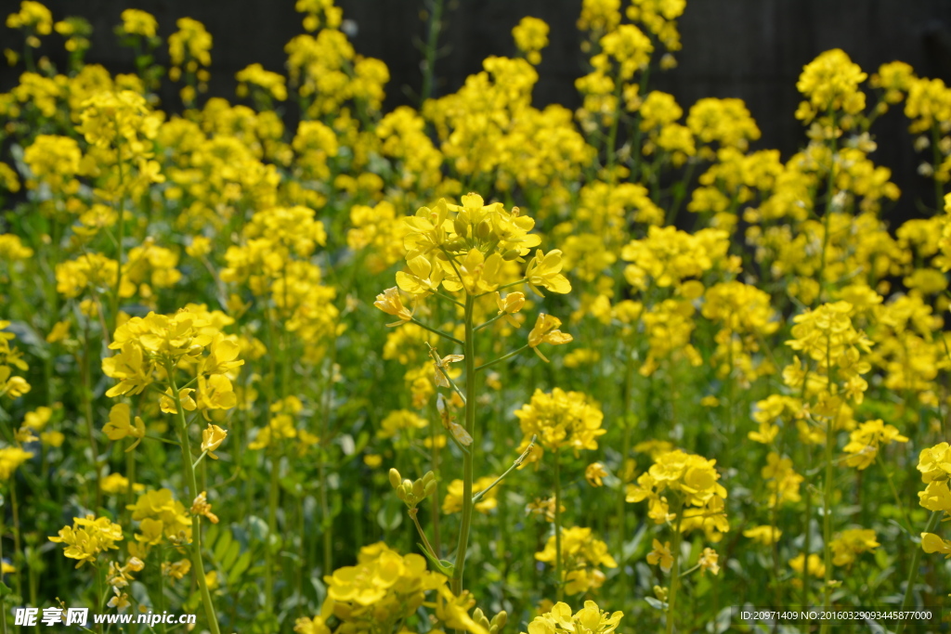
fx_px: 1189
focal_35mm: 45
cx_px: 476
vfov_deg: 29.9
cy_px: 317
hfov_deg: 43.6
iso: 100
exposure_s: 1/250
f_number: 8
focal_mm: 30
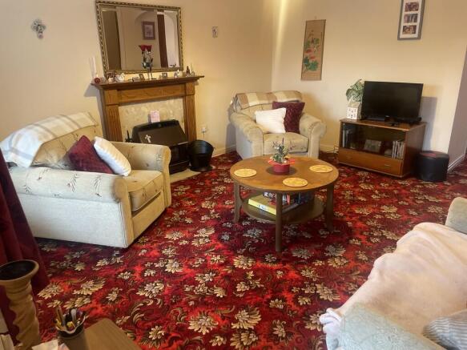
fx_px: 351
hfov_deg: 67.3
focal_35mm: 26
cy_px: 175
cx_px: 234
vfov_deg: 53.0
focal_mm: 4.2
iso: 250
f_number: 1.6
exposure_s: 1/50
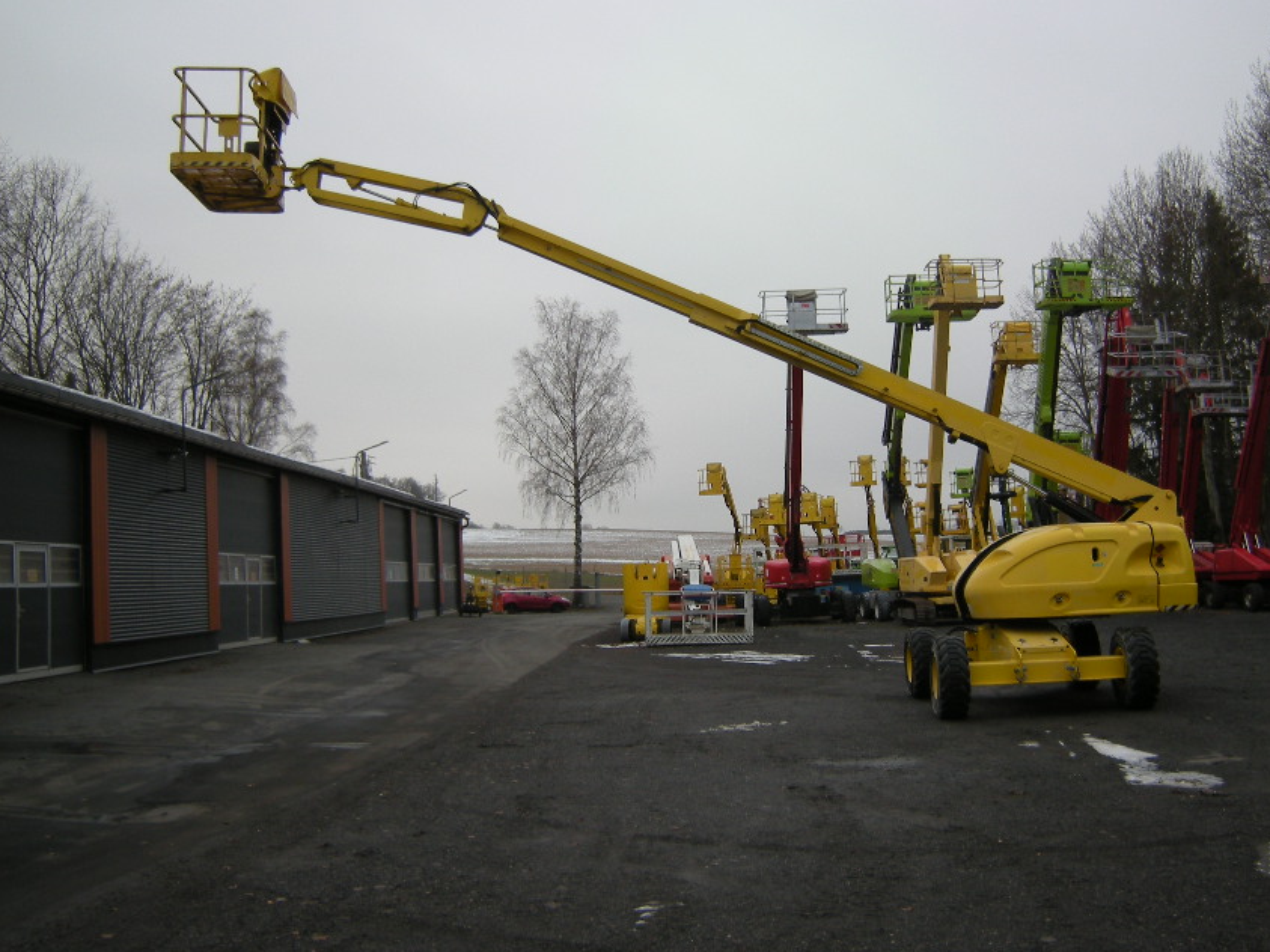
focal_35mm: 34
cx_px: 722
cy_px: 470
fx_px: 1247
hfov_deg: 53.8
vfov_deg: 41.8
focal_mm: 4.7
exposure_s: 1/117
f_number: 2.8
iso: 64
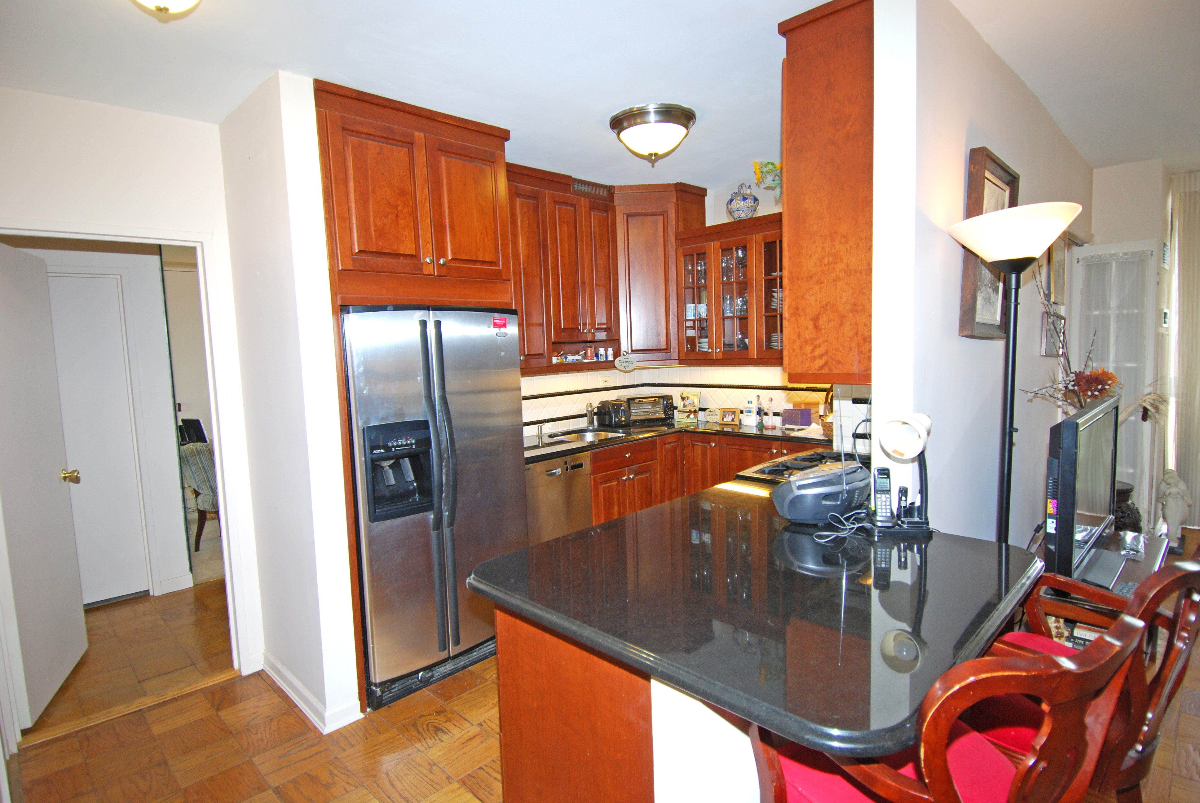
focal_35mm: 18
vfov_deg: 67.5
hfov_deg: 89.9
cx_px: 600
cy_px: 402
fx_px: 601
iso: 200
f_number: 4
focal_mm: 12
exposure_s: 1/60
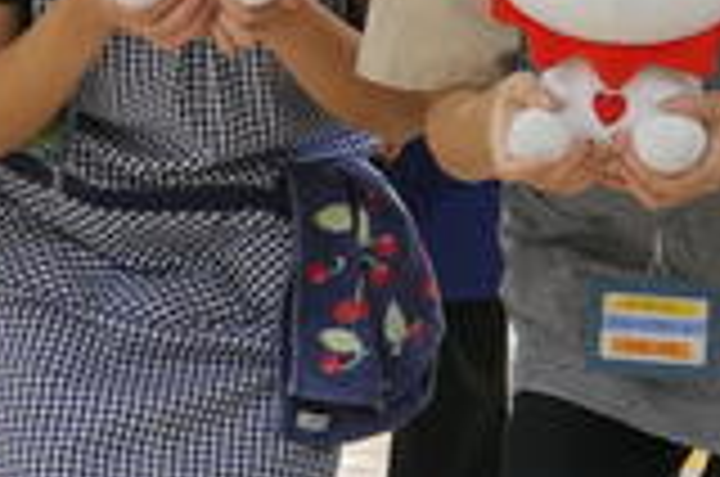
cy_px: 76
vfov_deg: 8.3
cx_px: 637
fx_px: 3273
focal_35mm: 164
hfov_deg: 12.5
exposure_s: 1/60
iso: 500
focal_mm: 21
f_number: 4.7
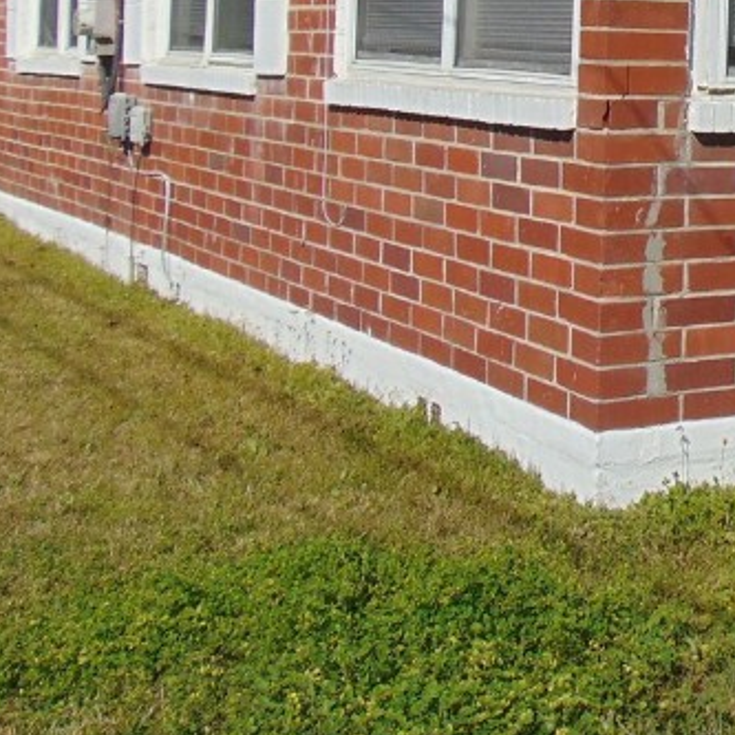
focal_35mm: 68
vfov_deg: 24.1
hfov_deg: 23.4
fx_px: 1634
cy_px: -20
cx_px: 861
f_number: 7.7
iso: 80
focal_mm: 4.5
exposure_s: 1/400
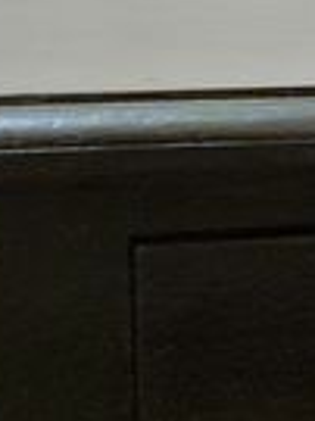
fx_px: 2345
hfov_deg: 7.5
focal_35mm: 193
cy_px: 761
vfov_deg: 9.7
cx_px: 524
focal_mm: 4.3
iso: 320
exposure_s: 1/20
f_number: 1.5
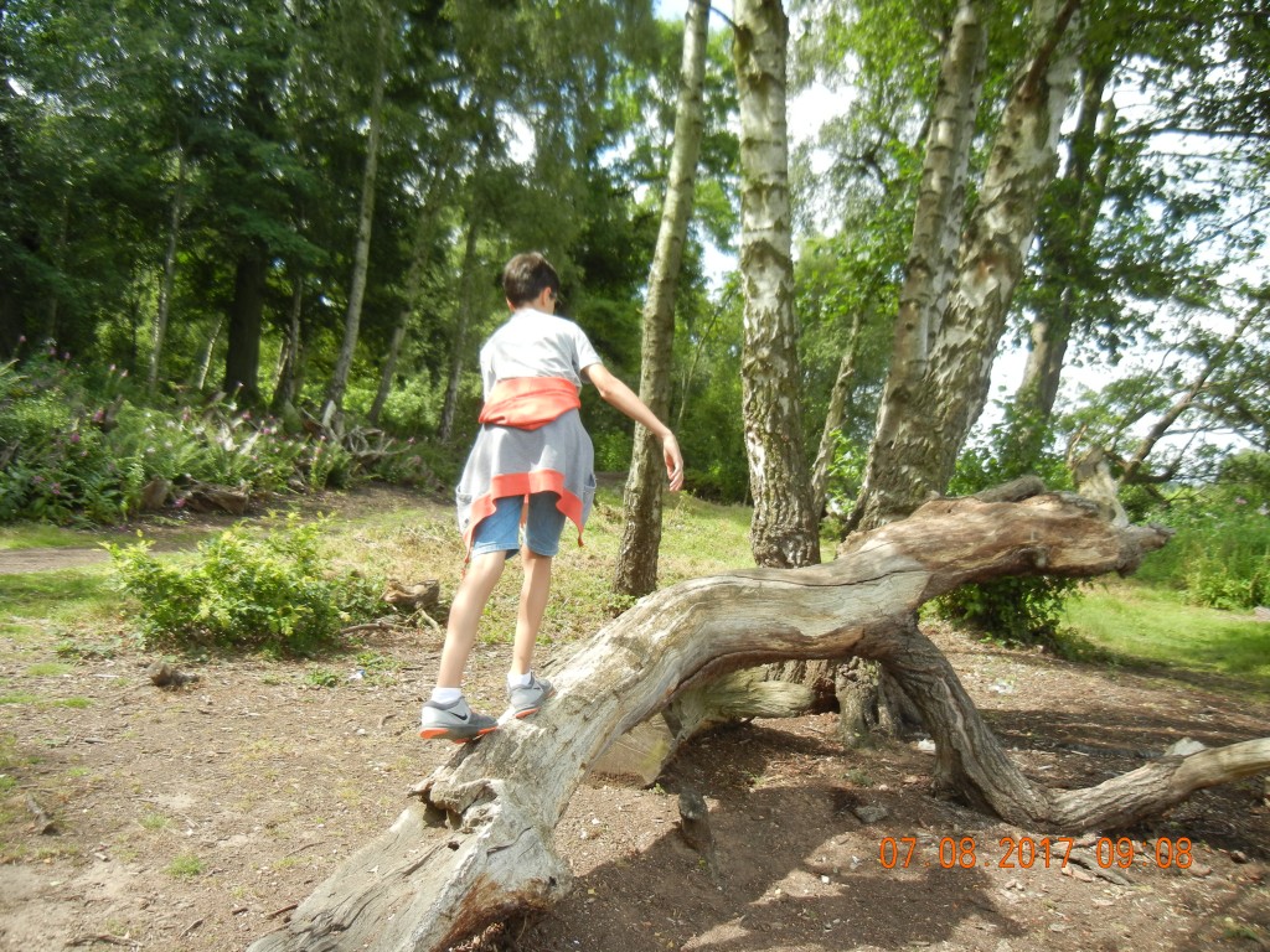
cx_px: 635
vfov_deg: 46.8
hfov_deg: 60.0
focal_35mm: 30
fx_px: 1101
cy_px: 476
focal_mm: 5.4
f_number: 3.5
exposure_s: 1/482
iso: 160
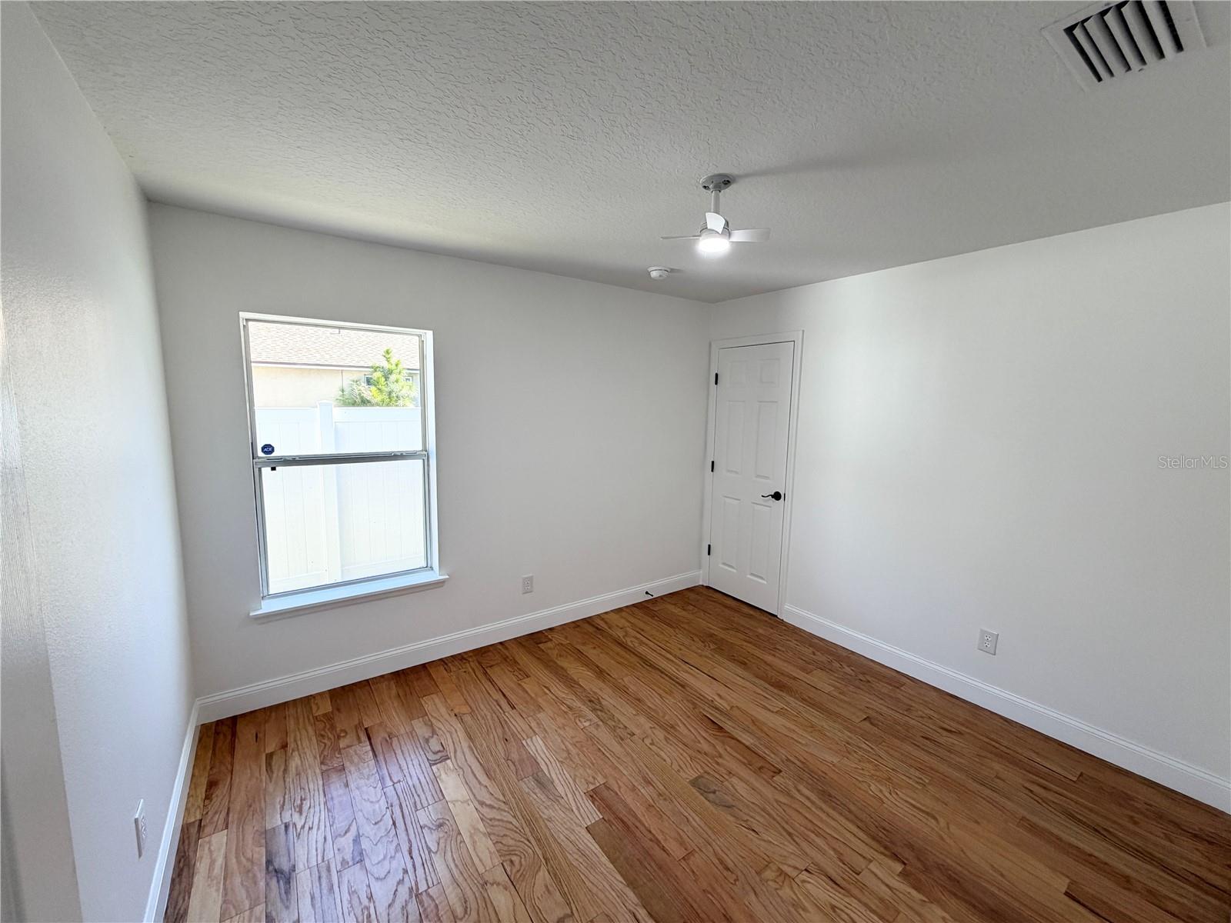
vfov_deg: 85.7
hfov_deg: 102.1
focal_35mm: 14
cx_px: 616
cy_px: 462
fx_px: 498
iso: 80
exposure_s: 1/81
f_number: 2.2
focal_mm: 2.22
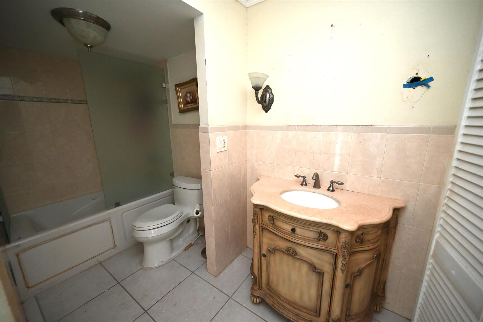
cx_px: 242
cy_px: 161
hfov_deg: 104.2
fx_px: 188
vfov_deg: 81.2
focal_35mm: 14
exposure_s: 1/60
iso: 1100
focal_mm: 14
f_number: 4
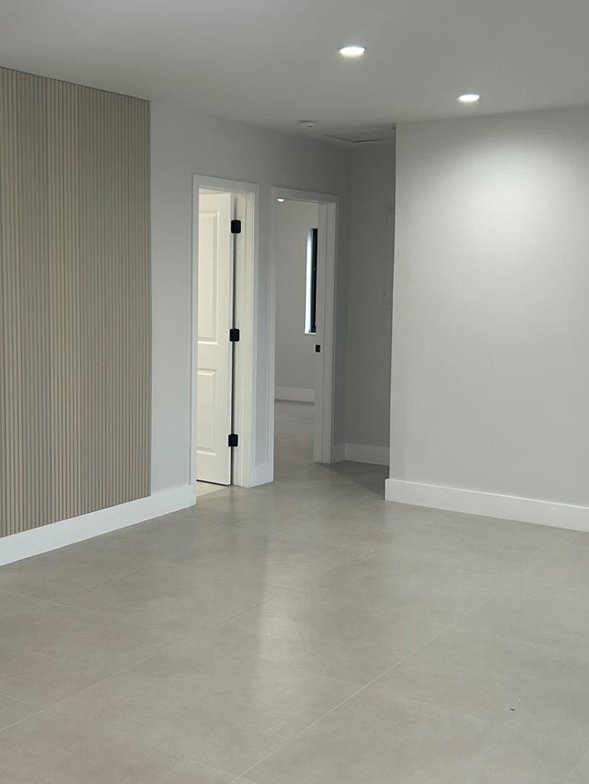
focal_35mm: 44
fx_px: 998
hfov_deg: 32.8
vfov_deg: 42.9
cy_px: 374
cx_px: 256
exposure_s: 1/120
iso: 100
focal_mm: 5.7
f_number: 1.5
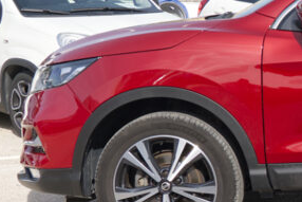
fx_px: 932
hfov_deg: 16.8
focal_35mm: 111
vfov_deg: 12.4
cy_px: 90
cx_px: 441
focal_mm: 20.9
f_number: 8
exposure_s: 1/180
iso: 160
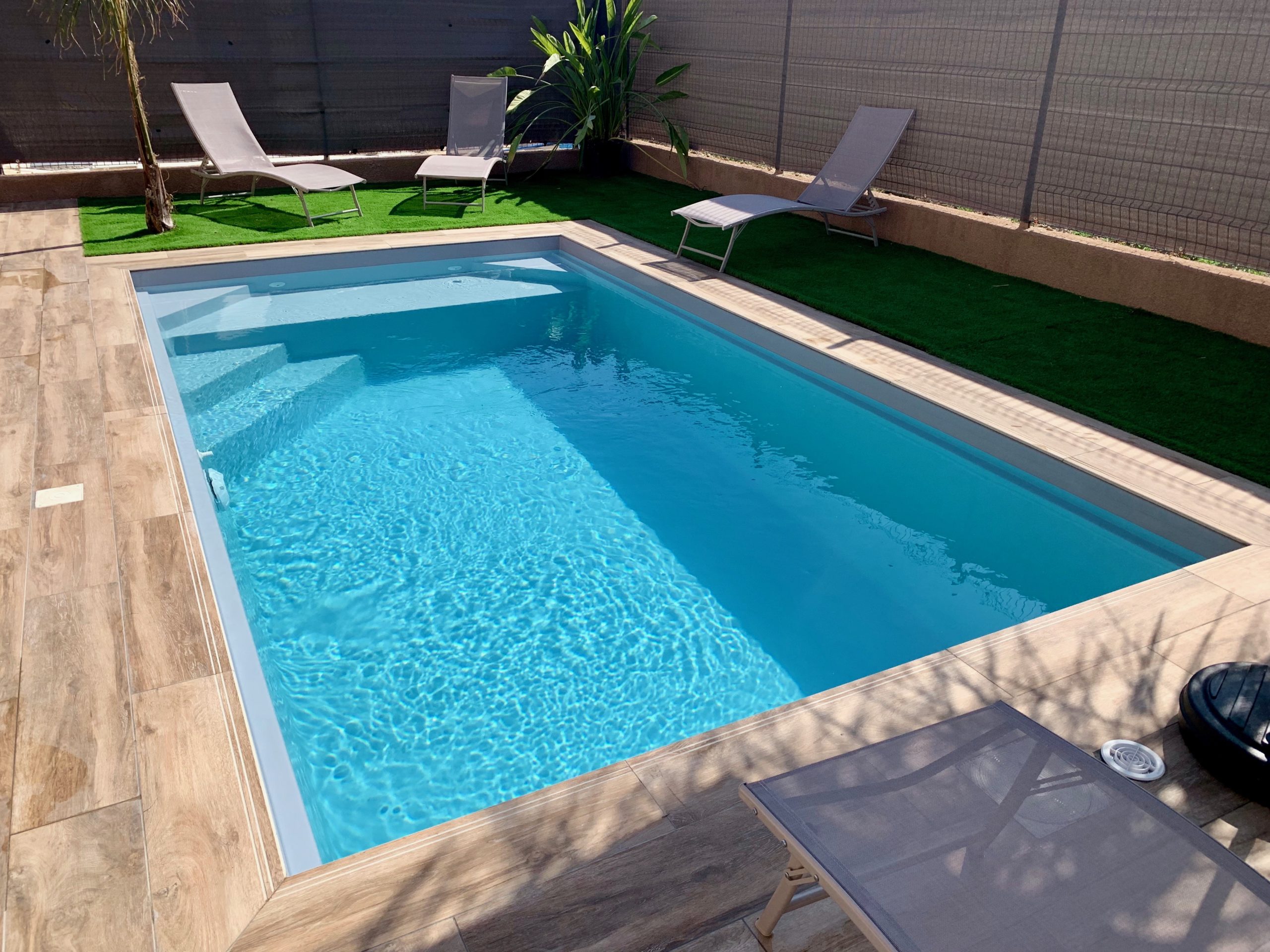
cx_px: 635
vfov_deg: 53.1
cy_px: 476
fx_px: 954
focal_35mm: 26
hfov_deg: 67.3
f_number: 1.8
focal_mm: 4.25
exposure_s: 1/2481
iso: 25
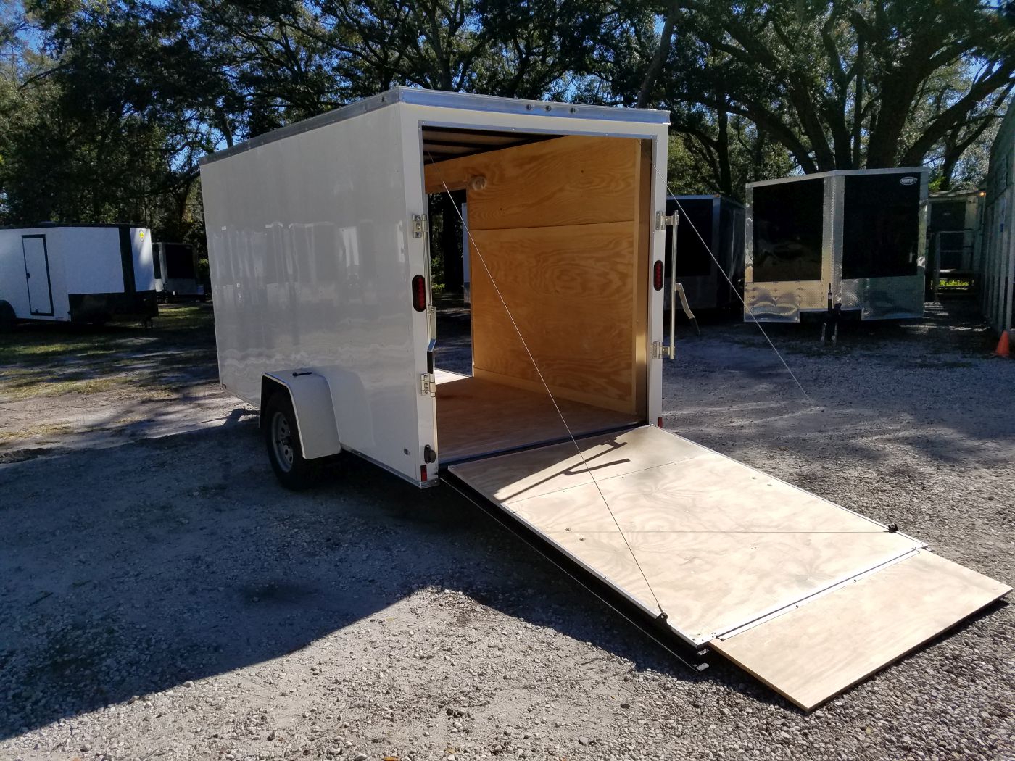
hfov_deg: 67.3
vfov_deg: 53.1
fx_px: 762
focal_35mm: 26
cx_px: 508
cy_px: 380
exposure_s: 1/4464
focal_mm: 4.2
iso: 50
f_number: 1.7
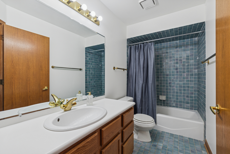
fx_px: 96
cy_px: 77
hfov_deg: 100.4
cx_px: 115
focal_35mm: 15
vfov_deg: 77.3
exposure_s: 1/40
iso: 250
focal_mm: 10
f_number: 8
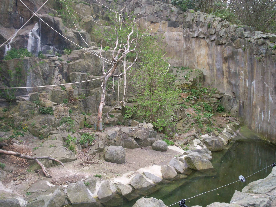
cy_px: 104
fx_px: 287
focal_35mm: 36
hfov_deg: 51.4
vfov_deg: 39.7
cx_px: 138
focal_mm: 5.9
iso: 100
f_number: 4.5
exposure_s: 1/65.4
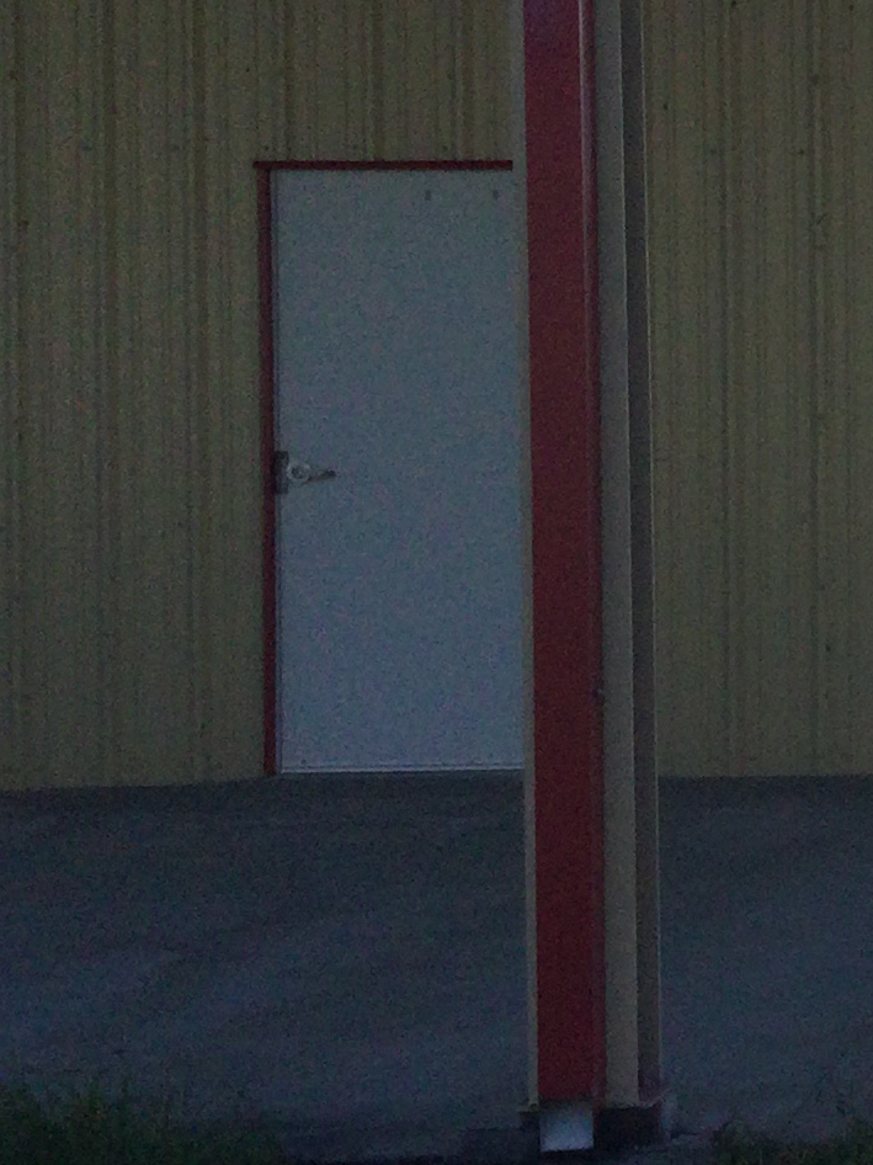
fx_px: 3600
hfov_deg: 12.0
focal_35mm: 107
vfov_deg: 18.3
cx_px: 1857
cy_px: 399
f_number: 2.4
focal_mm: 3.3
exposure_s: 1/1431
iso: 25
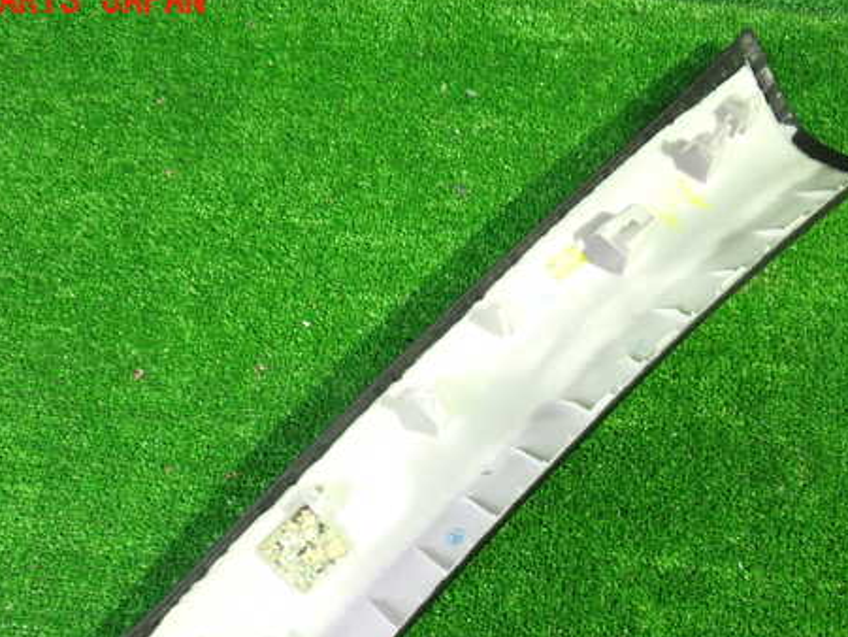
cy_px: 401
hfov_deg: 46.8
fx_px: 980
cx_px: 428
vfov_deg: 35.8
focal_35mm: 40
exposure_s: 1/30
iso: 800
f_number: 2.3
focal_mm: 5.4
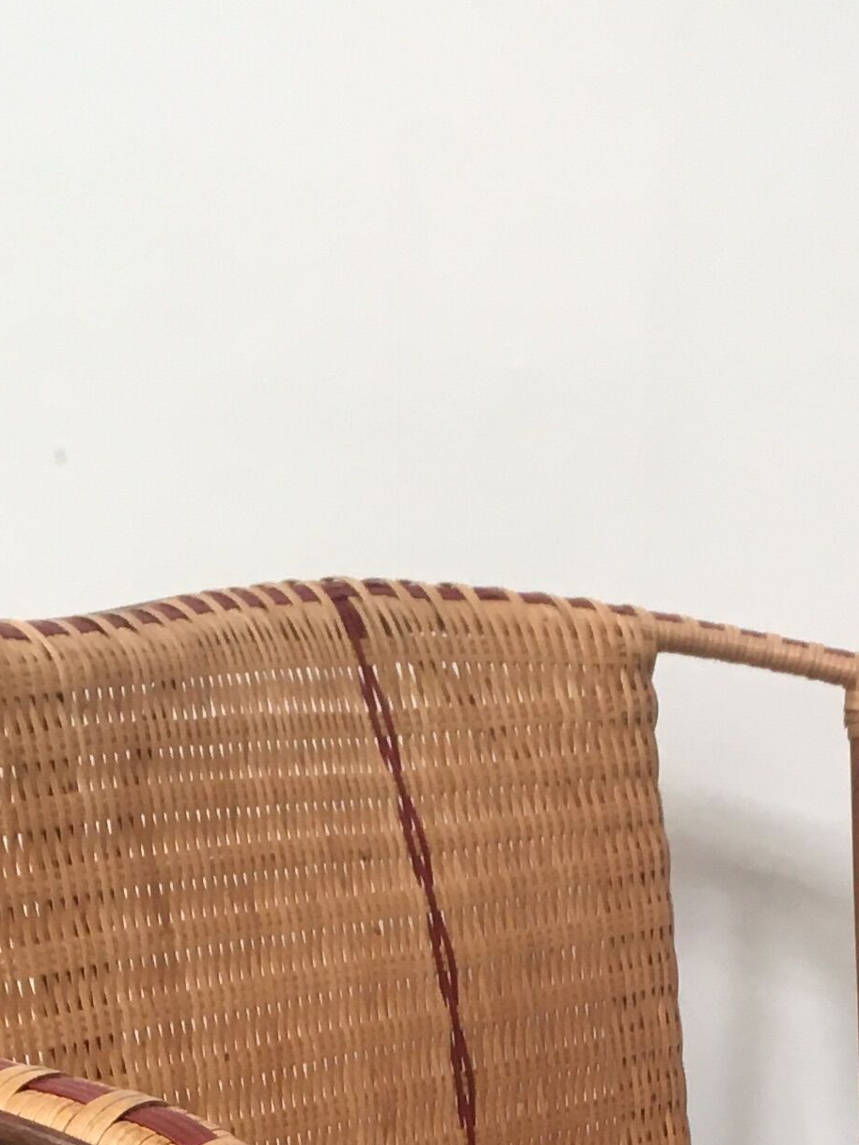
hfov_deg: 15.4
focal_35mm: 96
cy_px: 1632
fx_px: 3175
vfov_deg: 18.5
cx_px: 374
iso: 32
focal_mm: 4.15
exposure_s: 1/33
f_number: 2.2
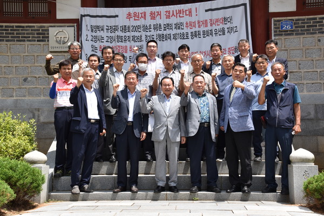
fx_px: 459
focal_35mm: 51
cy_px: 108
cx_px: 162
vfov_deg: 26.5
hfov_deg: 38.9
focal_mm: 34
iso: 200
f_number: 9
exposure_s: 1/320
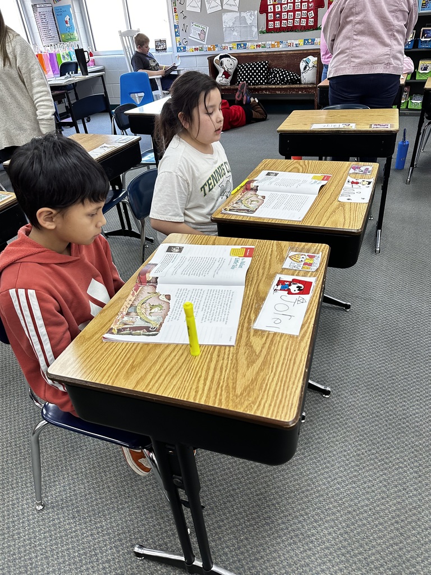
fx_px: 398
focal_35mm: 24
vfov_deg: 71.6
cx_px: 216
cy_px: 288
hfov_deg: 56.8
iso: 200
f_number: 1.78
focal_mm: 6.86
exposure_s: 1/120
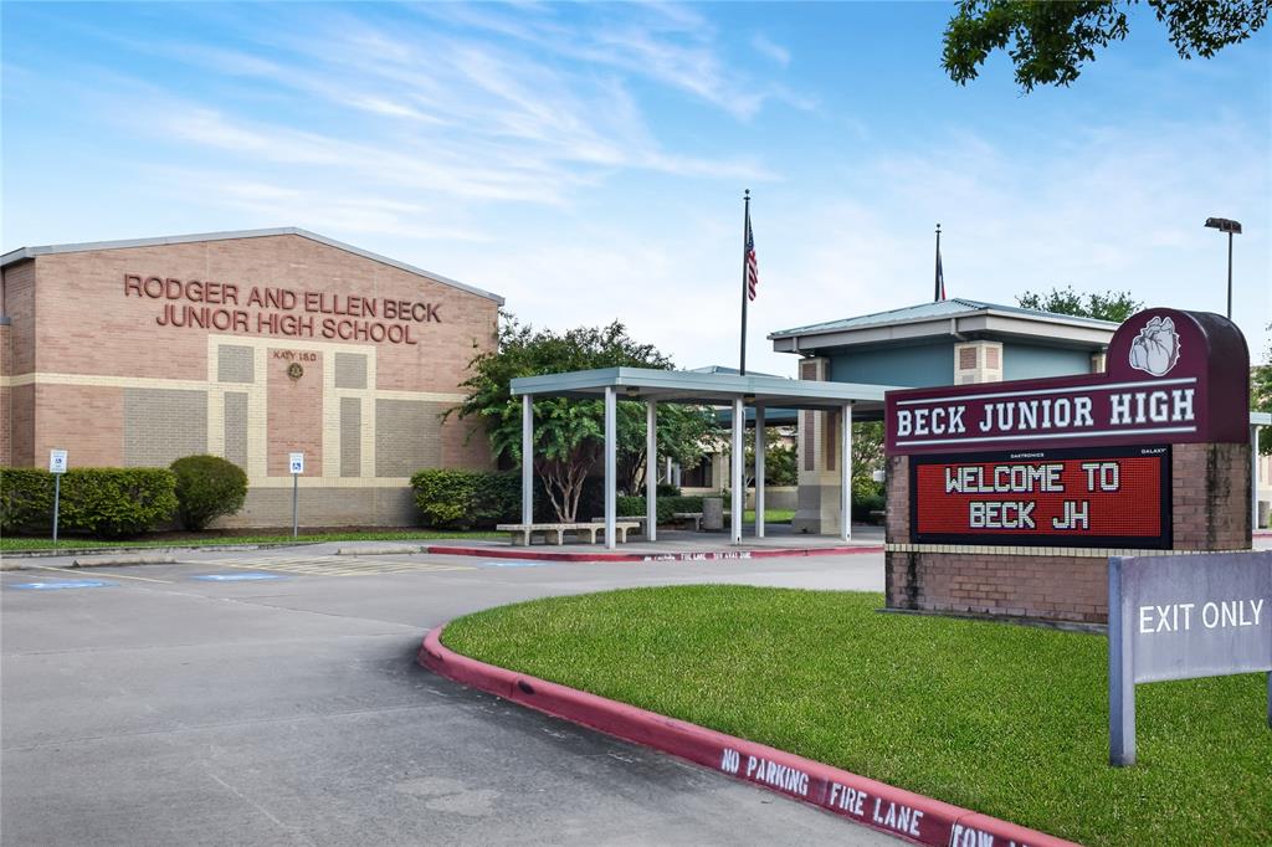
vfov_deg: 33.0
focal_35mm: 40
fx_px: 1430
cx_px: 636
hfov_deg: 47.9
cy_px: 424
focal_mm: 27
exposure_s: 1/320
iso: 200
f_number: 9
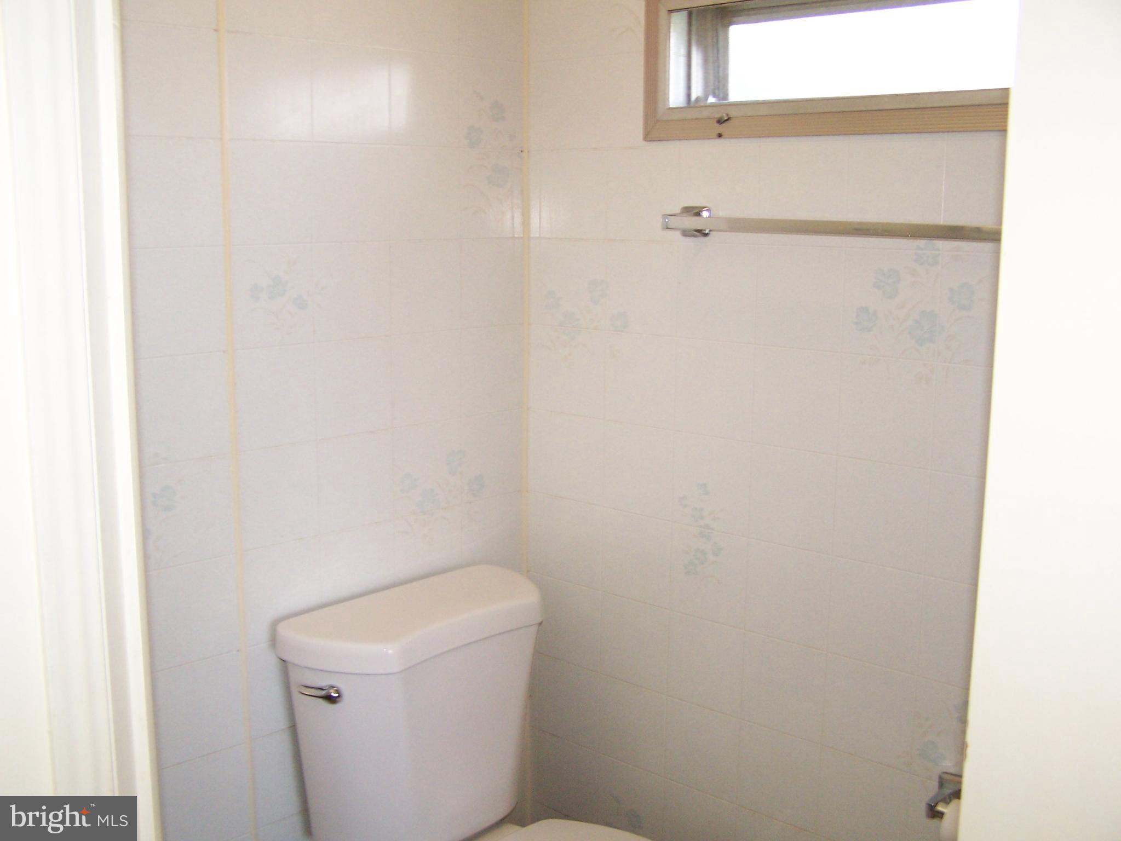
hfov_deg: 49.0
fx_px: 1231
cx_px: 560
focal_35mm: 38
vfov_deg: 37.7
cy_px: 420
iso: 140
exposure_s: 1/60
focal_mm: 6.3
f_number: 2.8
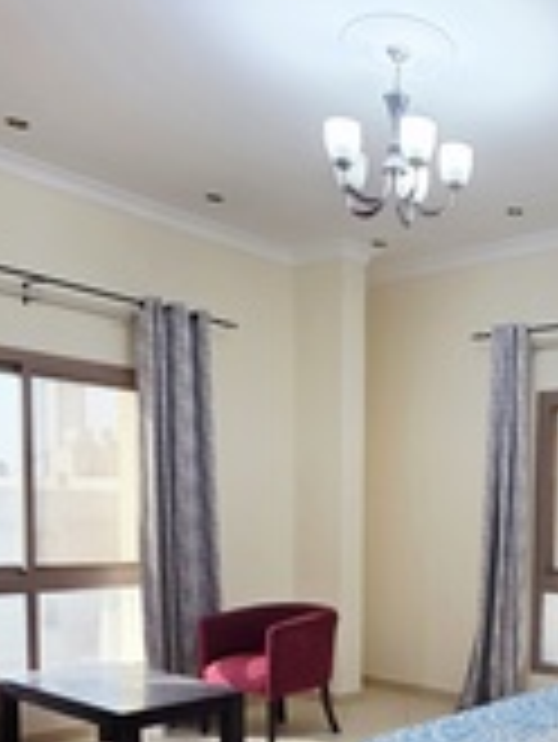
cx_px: 529
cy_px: 569
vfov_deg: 49.0
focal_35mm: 36
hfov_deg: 36.5
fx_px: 773
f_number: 1.9
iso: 125
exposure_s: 1/101
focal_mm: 2.2
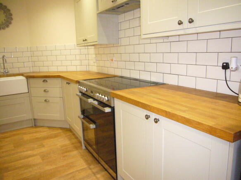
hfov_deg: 63.5
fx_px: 195
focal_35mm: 28
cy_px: 90
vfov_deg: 49.7
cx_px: 120
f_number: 2.8
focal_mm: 4.6
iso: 400
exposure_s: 1/30
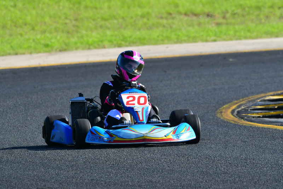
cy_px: 94
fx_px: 5898
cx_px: 142
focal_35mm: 750
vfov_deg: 1.8
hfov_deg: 2.7
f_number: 10
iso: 640
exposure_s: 1/640
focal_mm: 500
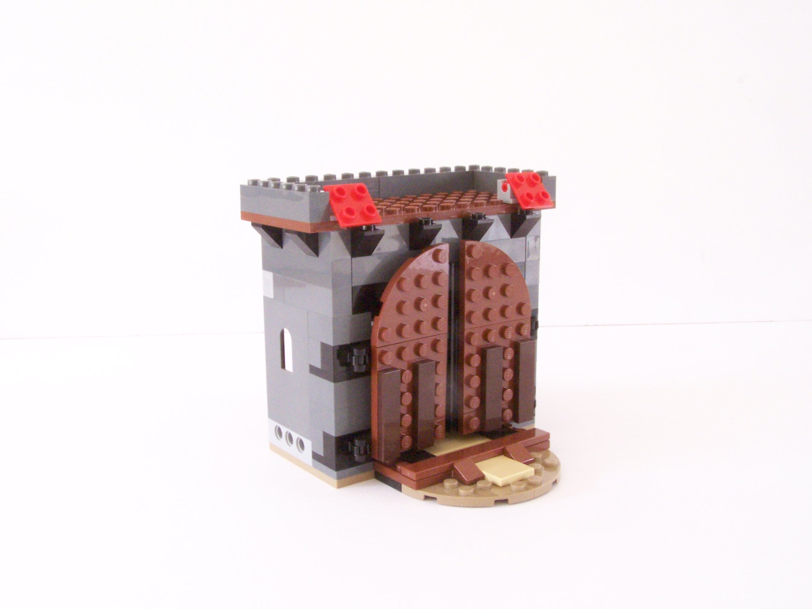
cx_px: 406
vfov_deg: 37.7
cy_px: 304
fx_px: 891
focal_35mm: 38
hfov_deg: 49.0
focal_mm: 6.3
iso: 400
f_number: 8
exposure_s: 1/8
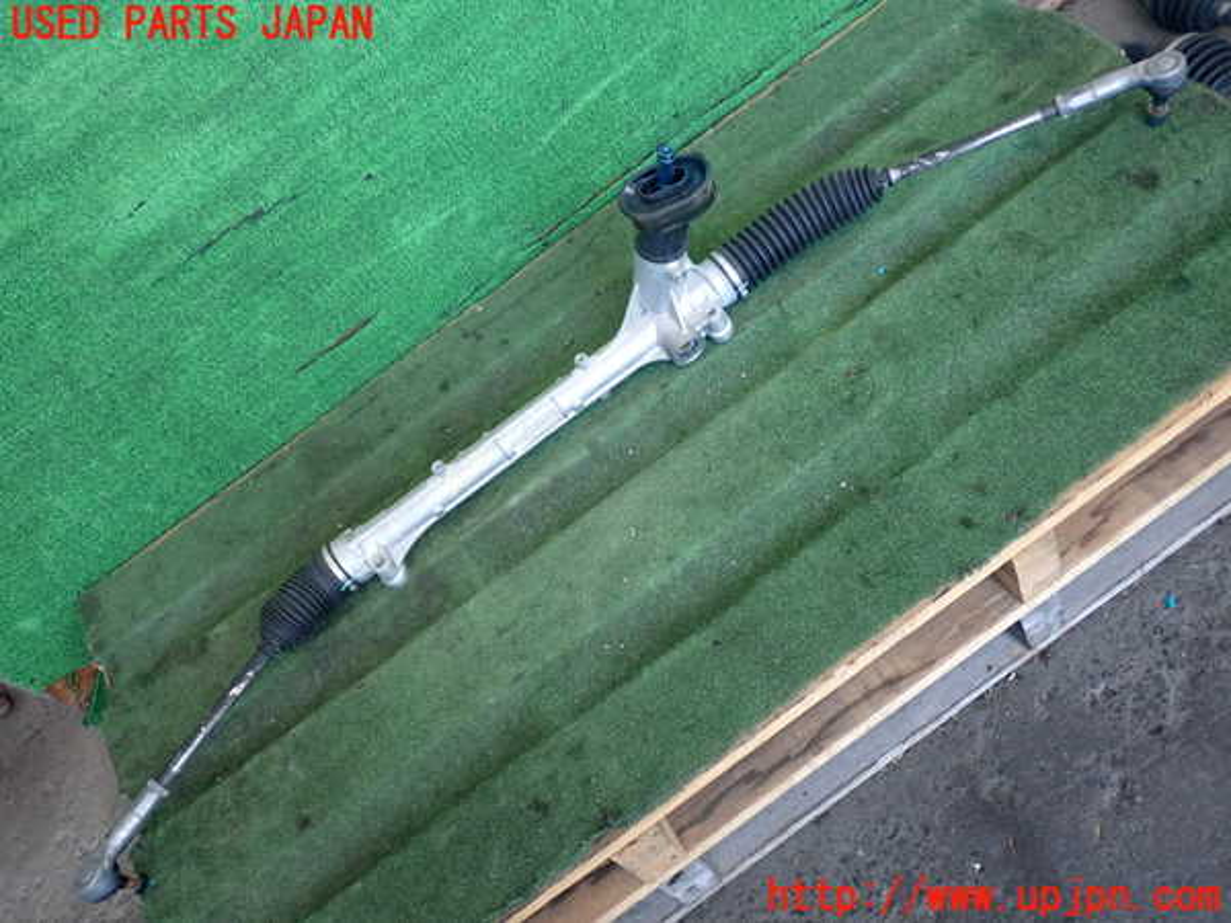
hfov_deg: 56.8
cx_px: 616
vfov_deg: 44.2
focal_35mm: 32
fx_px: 1138
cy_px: 462
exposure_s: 1/125
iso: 400
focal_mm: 5.79
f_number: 2.4
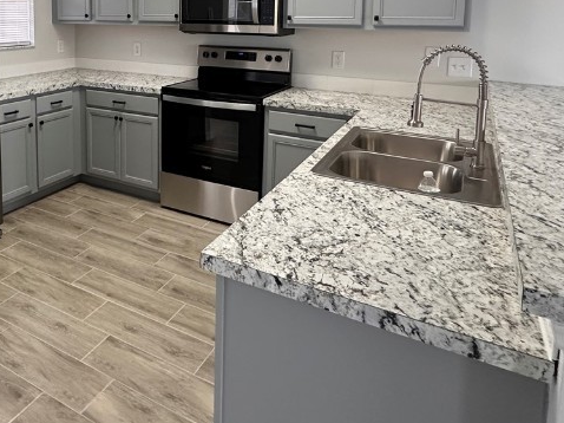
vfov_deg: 43.7
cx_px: 139
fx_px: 489
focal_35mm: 30
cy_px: 63
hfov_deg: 56.9
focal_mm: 2.22
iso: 250
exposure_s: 1/120
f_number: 2.2
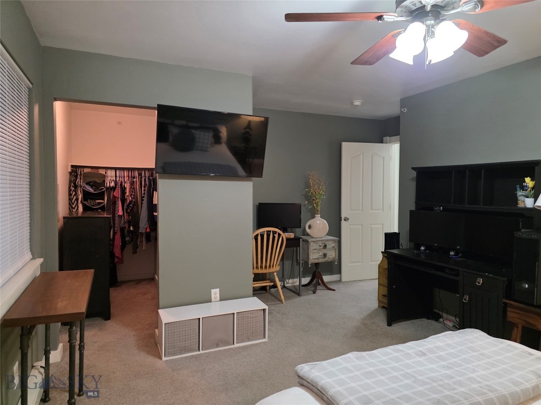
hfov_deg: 73.9
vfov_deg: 58.9
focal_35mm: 23
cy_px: 202
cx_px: 270
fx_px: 359
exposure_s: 1/120
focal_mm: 6.3
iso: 1000
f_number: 1.7
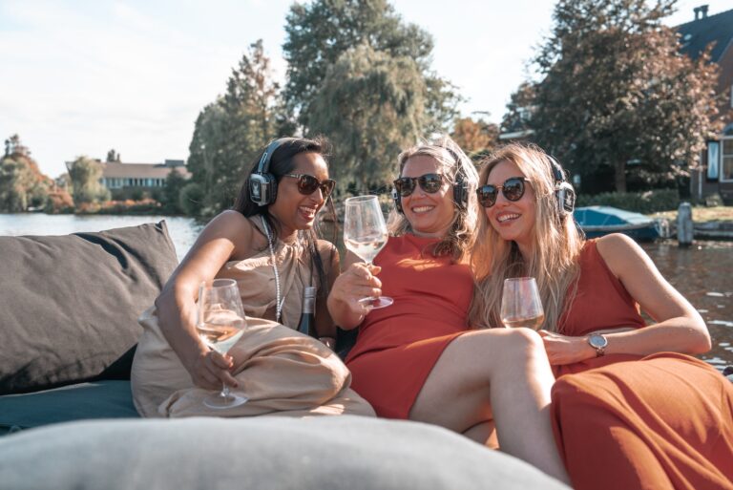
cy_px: 245
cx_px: 366
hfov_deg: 51.9
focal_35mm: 37
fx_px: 754
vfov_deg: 36.0
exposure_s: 1/320
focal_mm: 37
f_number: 4.5
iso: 80
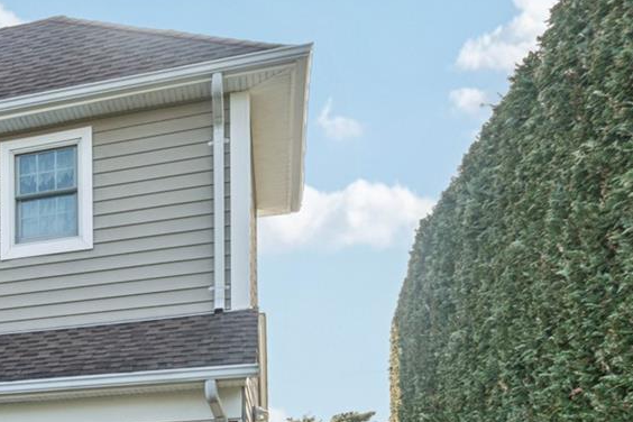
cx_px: -347
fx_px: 1213
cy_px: 562
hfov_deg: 23.0
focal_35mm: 69
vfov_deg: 18.3
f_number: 8
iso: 125
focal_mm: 19
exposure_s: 1/80
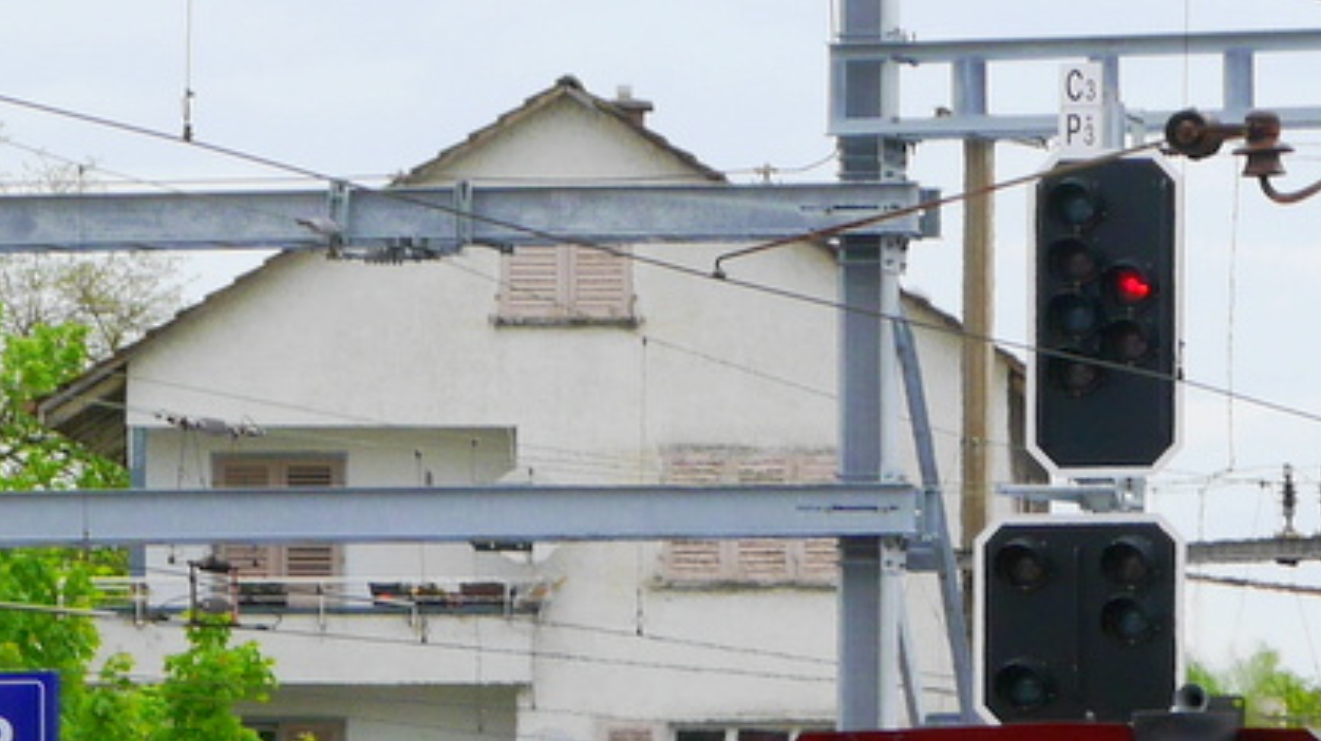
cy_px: 1127
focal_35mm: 242
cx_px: 890
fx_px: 8472
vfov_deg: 5.0
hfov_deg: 8.9
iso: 160
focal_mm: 42
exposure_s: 1/200
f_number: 7.1
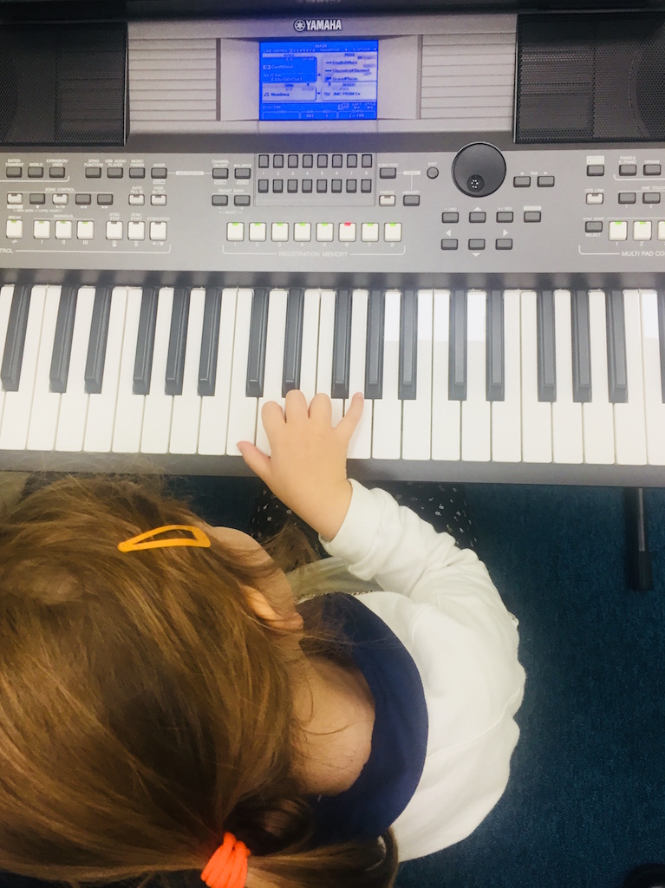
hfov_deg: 48.2
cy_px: 444
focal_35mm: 29
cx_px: 332
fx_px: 743
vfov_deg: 61.7
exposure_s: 1/33
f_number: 2.2
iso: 40
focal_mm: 4.15
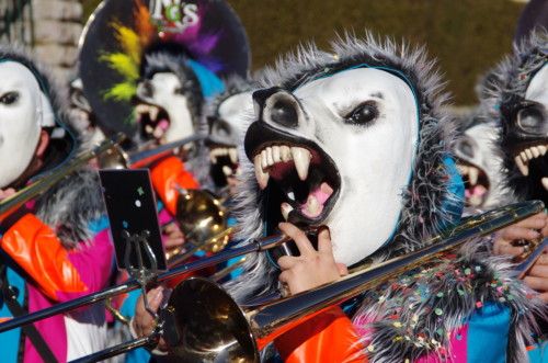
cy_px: 182
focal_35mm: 177
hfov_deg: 11.6
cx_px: 274
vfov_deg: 7.7
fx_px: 2688
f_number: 9
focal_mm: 118
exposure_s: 1/400
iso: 100
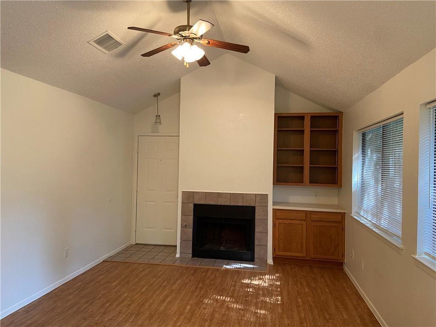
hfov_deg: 67.3
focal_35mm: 26
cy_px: 164
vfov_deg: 53.1
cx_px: 218
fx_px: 327
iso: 250
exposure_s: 1/60
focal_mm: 4.25
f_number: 1.8
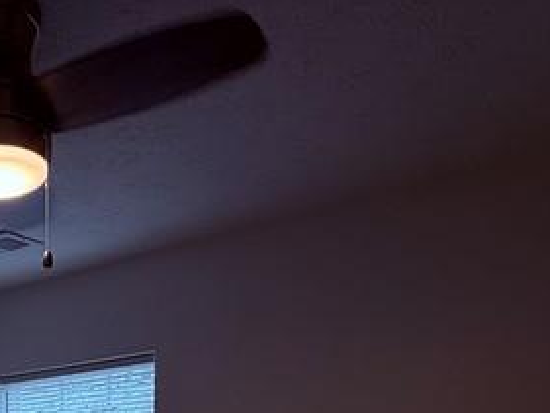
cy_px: 656
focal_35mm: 51
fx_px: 811
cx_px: 25
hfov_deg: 34.7
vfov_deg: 22.3
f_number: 2.2
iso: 64
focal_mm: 2.22
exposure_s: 1/120
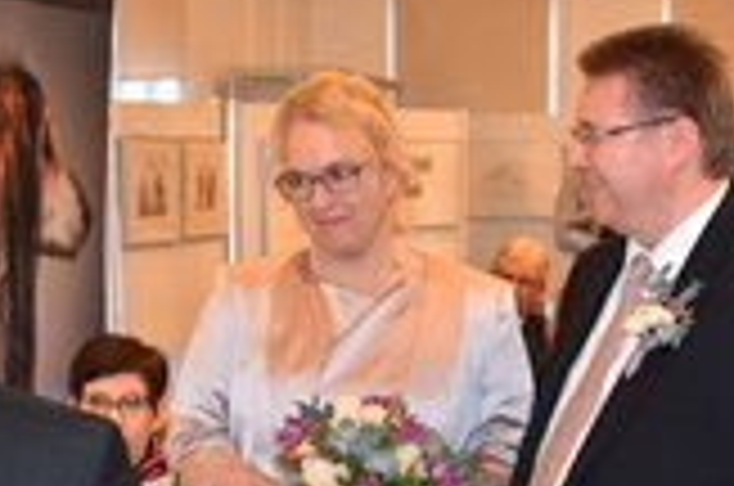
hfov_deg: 21.1
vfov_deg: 14.0
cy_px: 457
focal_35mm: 96
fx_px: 1953
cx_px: 554
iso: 800
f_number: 4.5
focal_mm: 26
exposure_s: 1/80
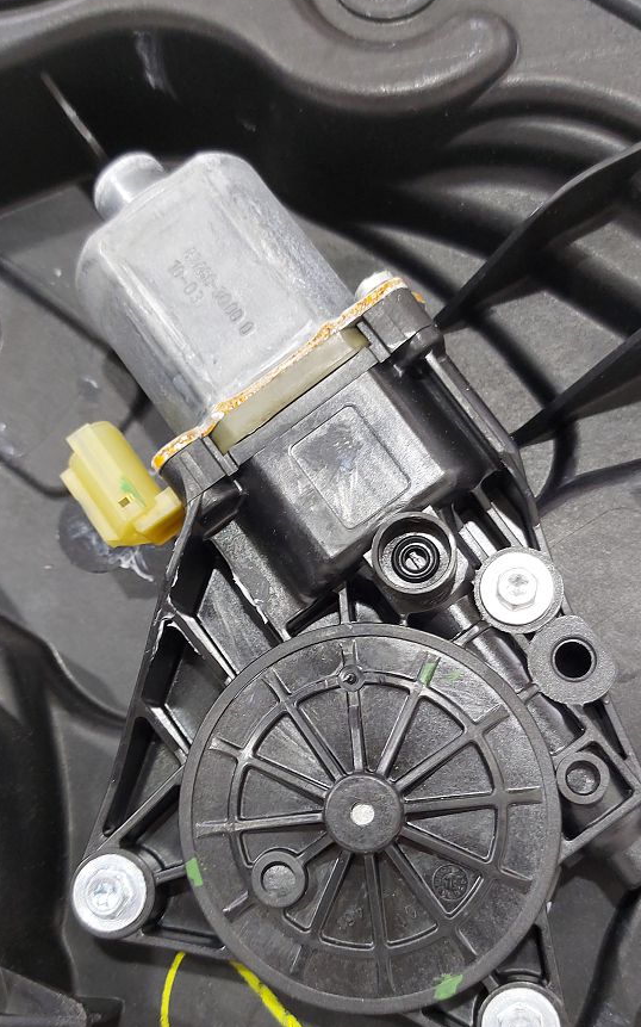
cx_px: 323
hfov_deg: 31.2
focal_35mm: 41
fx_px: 1146
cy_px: 602
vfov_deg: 48.0
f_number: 1.8
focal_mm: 5.23
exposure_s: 1/50
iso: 160
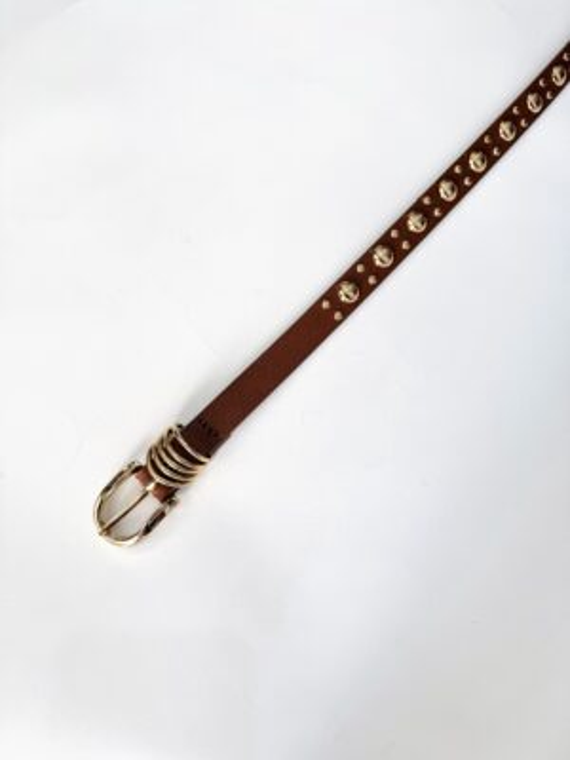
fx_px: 527
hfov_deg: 56.8
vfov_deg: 71.6
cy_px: 380
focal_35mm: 24
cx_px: 285
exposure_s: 1/120
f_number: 1.78
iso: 80
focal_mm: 6.76
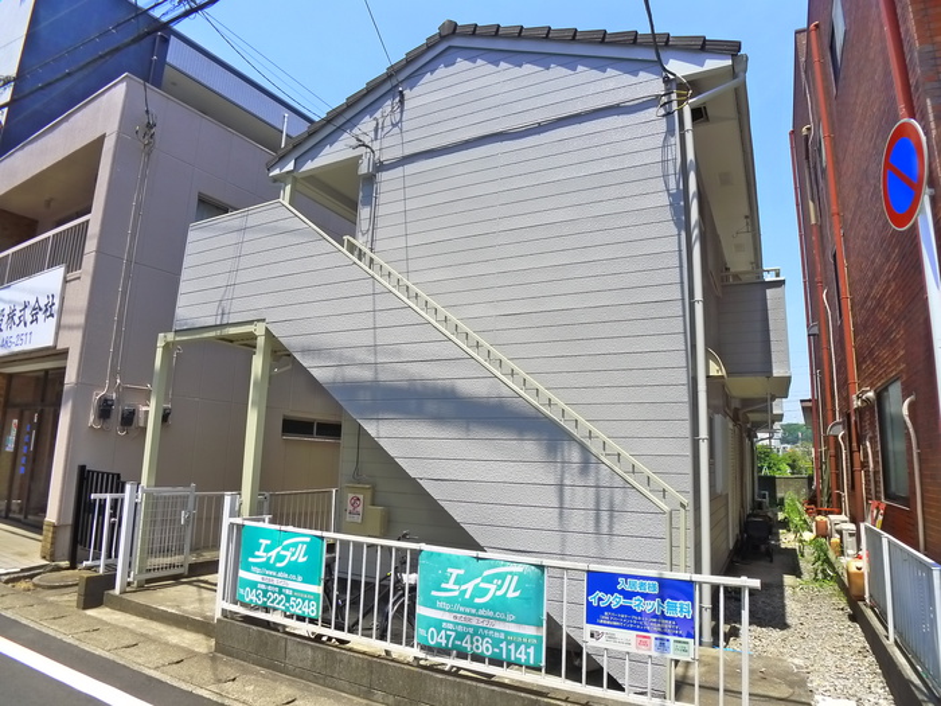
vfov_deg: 49.7
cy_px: 353
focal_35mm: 28
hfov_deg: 63.4
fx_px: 761
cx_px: 470
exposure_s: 1/400
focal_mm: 6
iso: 400
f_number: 4
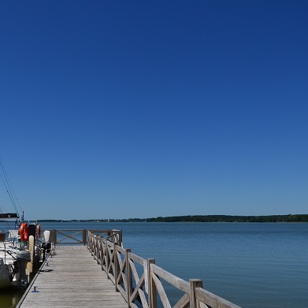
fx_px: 393
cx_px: 80
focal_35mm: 39
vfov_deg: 42.8
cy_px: 154
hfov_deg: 41.7
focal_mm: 12
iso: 200
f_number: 4
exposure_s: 1/8000
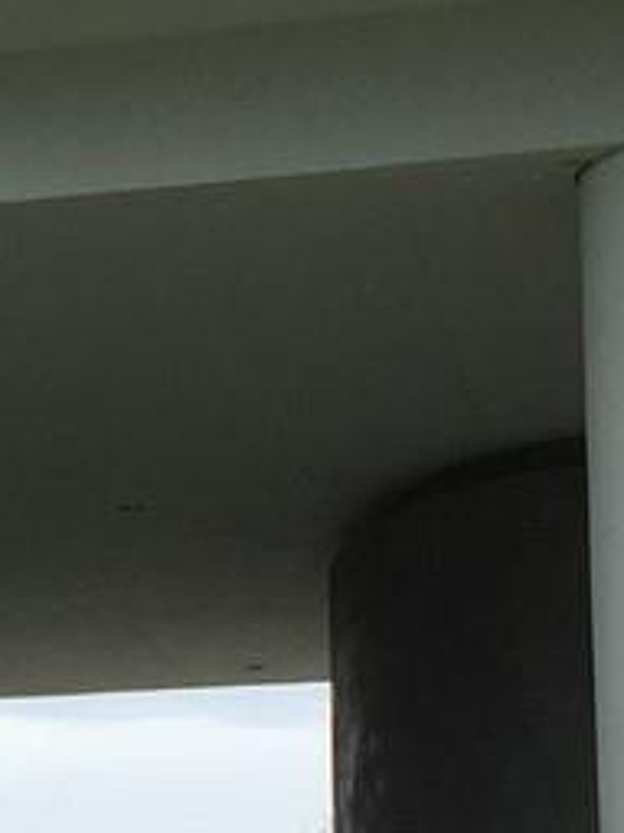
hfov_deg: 7.7
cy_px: 859
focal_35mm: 182
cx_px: -810
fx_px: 4378
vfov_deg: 10.8
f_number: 2.2
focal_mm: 4.15
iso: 32
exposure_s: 1/1883
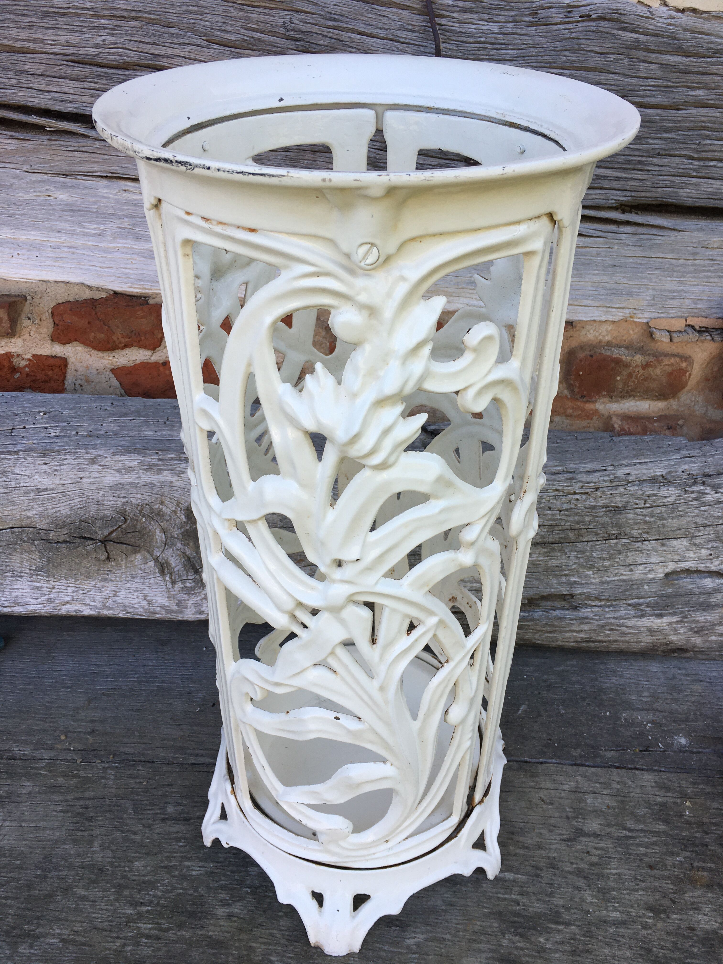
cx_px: 362
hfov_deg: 48.2
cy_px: 482
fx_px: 808
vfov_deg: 61.7
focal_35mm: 29
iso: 25
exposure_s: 1/199
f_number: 2.2
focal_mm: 4.15
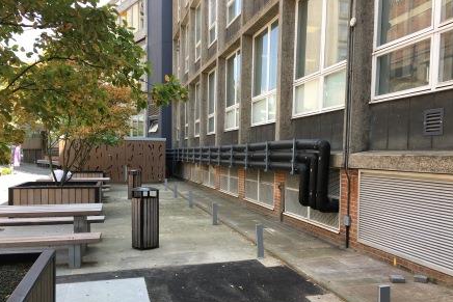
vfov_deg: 42.2
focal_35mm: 31
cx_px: 231
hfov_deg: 60.3
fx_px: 390
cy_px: 173
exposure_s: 1/171
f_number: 2.2
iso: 25
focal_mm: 4.15
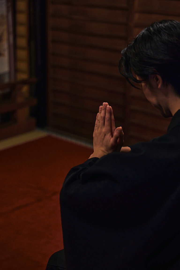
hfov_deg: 19.5
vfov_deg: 28.8
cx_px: 90
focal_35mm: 70
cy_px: 135
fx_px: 525
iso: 1600
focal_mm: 70
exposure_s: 1/50
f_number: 2.8
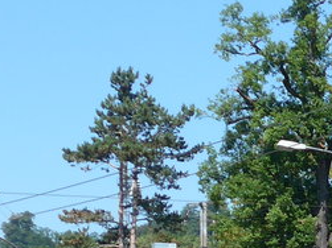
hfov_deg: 7.4
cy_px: 371
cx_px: 525
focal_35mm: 263
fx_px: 2521
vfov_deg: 5.6
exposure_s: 1/640
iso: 80
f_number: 3.4
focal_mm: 11.3
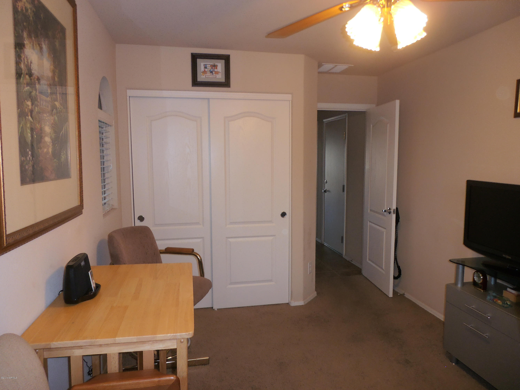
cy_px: 195
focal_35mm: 24
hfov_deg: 71.6
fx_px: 361
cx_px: 260
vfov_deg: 56.8
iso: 125
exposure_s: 1/30
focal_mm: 4.2
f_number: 3
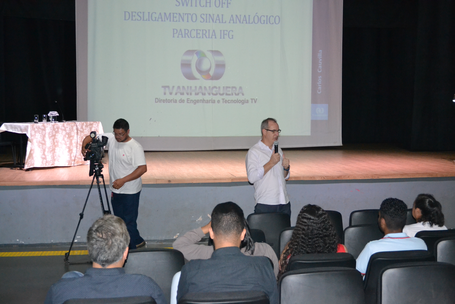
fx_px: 663
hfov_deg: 37.9
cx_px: 228
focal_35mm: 52
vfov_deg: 25.8
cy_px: 152
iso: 2800
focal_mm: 35
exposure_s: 1/60
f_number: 5
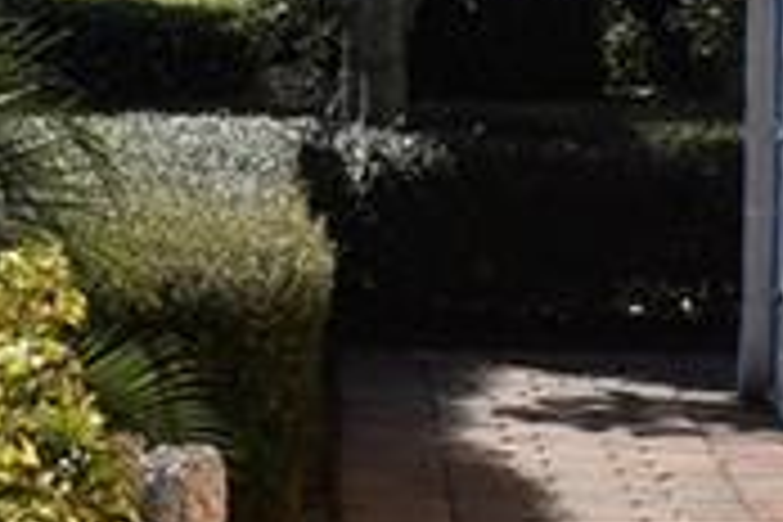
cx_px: 162
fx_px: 5133
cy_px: -338
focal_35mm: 236
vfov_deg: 5.7
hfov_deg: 8.7
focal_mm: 27
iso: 100
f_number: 11
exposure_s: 1/250
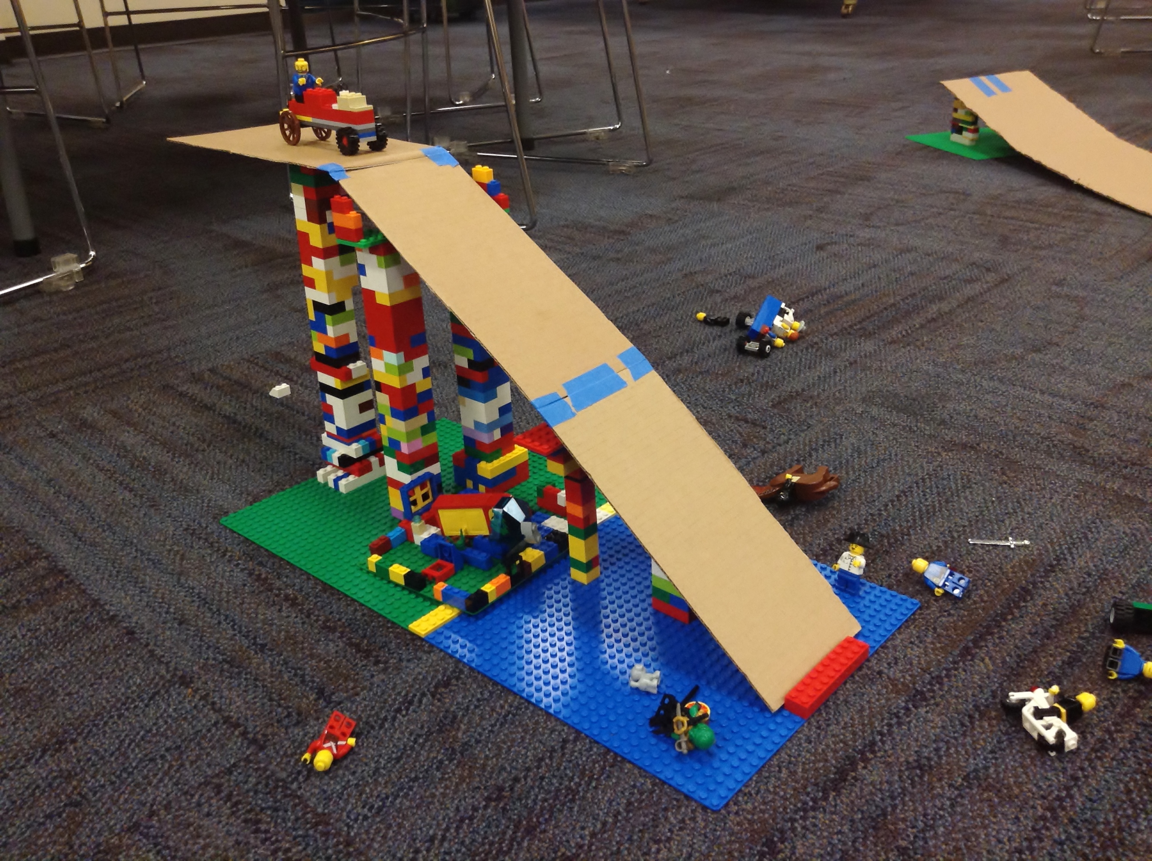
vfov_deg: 42.8
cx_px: 576
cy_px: 430
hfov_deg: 55.4
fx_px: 1097
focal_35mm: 33
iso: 80
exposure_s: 1/24
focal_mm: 3.3
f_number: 2.4
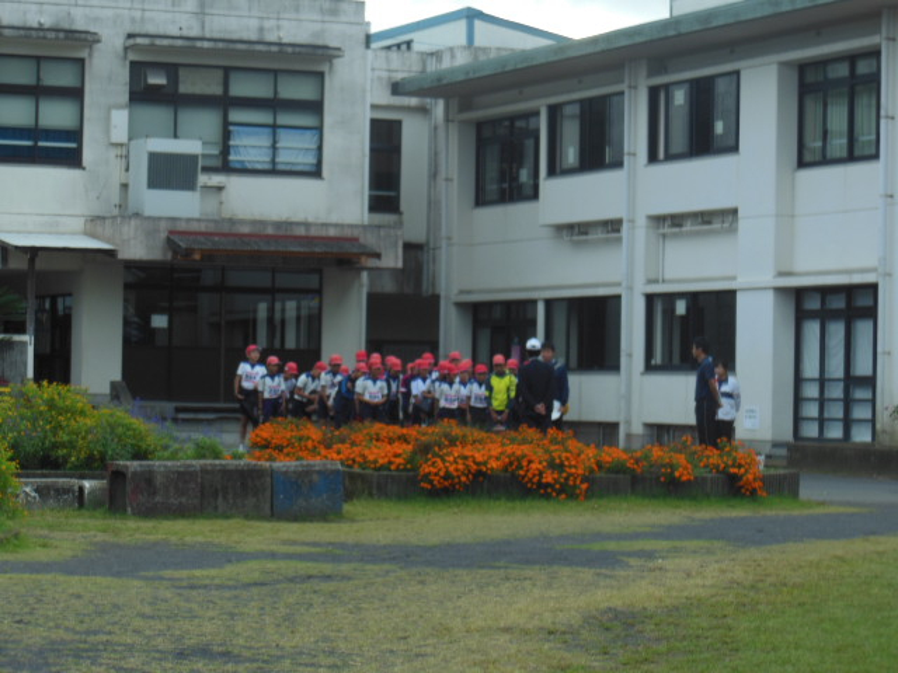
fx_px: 3217
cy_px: 336
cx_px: 449
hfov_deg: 15.9
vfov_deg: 12.0
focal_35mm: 124
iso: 125
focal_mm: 22.1
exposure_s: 1/50
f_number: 5.7
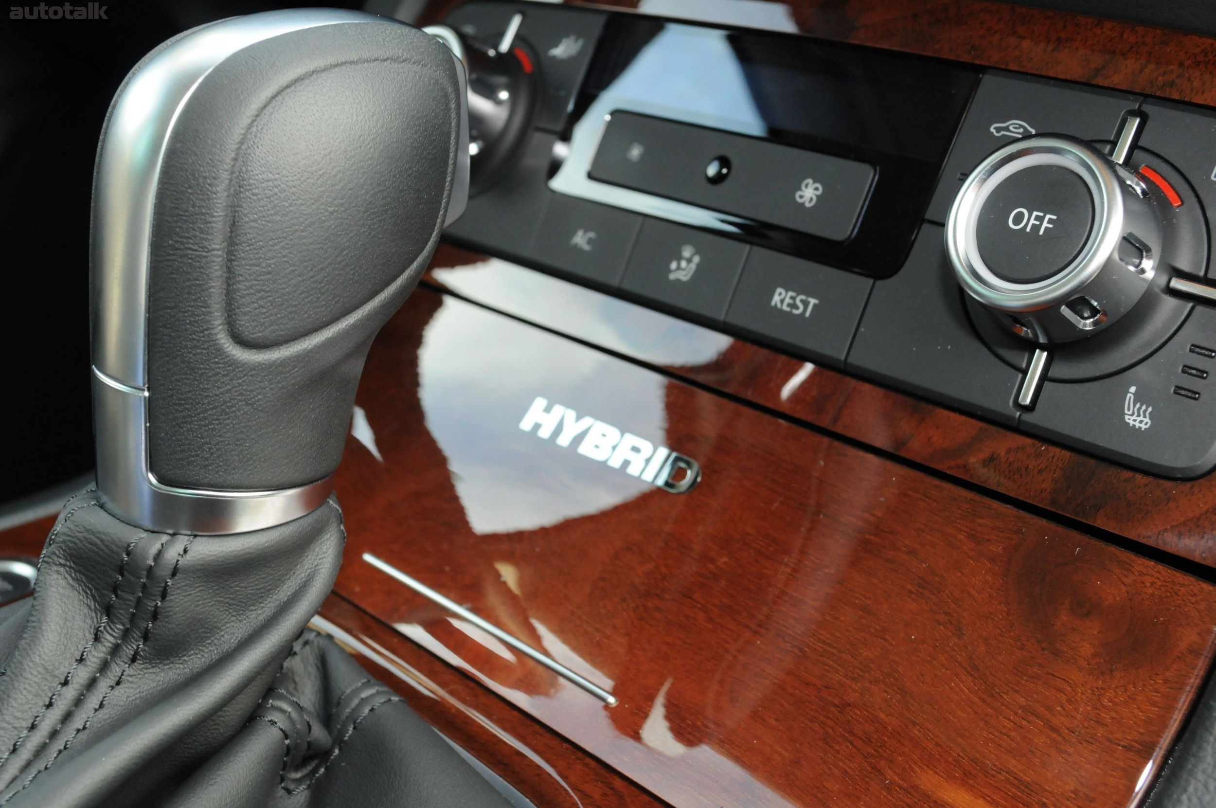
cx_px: 608
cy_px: 404
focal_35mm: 48
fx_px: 1620
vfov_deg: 28.0
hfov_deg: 41.2
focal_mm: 32
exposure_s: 1/60
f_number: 8
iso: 1250
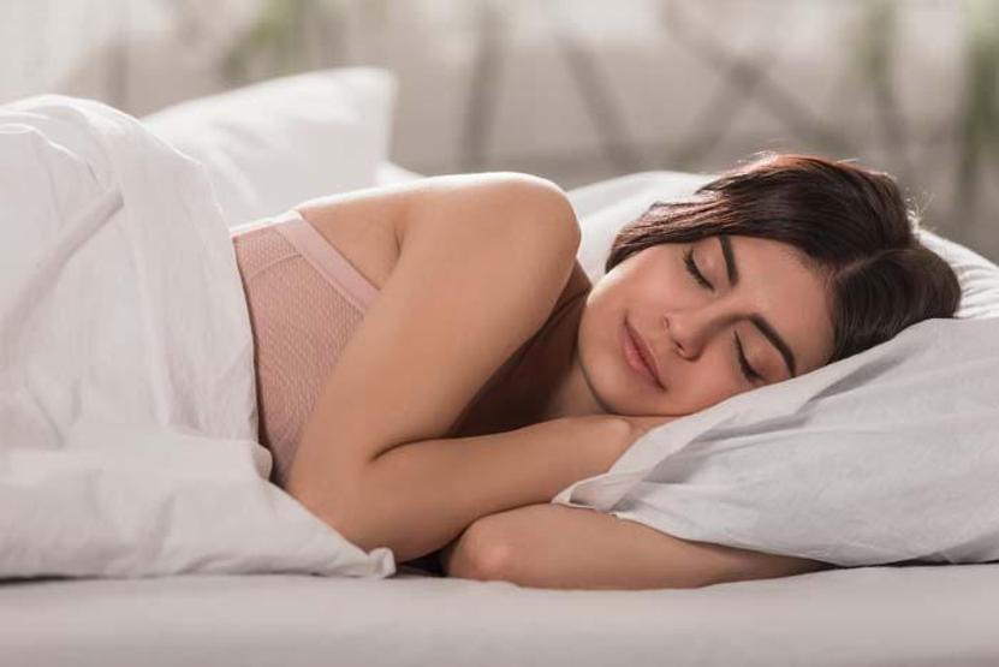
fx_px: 4581
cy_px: 334
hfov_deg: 12.4
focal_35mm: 165
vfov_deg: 8.3
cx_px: 500
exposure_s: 1/200
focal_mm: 165
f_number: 3.5
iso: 125
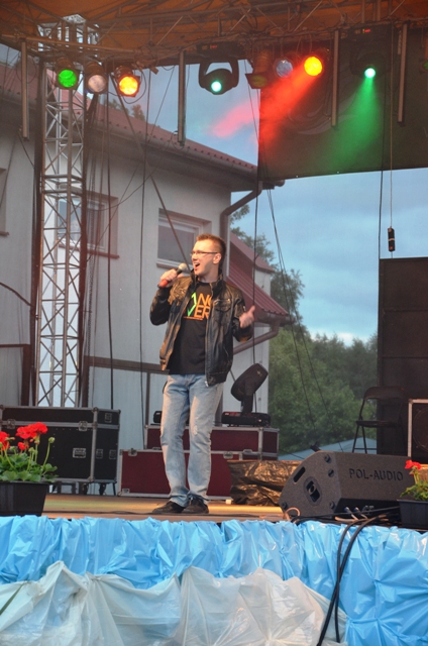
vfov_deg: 20.7
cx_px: 214
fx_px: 1773
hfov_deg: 13.8
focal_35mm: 99
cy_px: 323
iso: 800
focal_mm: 66
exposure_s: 1/50
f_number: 5.3
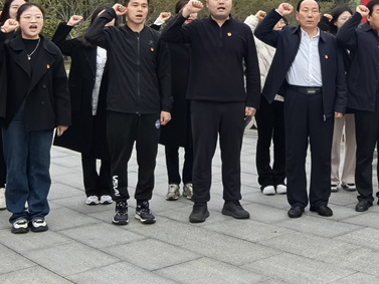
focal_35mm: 61
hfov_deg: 30.3
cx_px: 343
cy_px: -31
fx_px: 668
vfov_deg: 22.6
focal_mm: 1.95
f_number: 2.2
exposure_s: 1/411
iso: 50
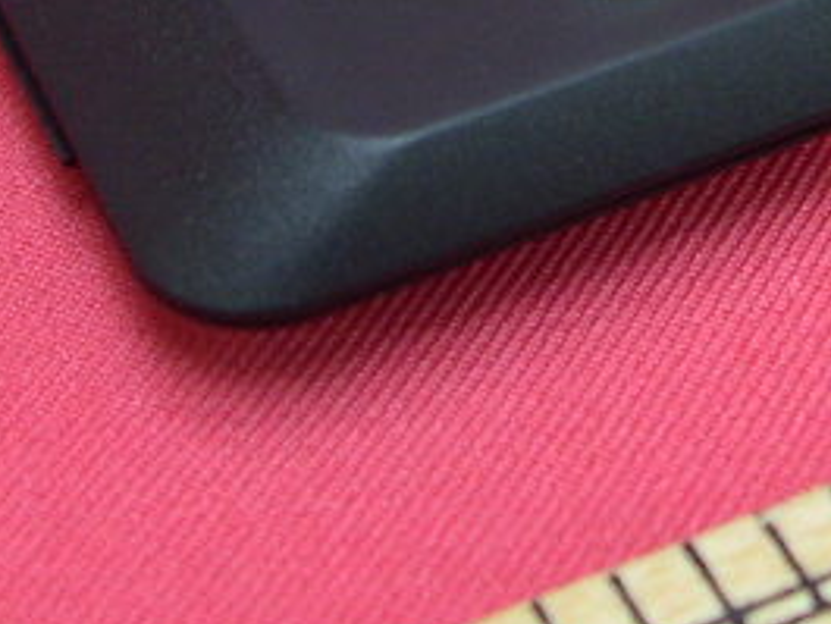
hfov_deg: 13.3
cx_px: 734
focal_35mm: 147
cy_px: -235
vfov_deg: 9.9
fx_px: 3531
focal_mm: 8
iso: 100
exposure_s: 1/9.5
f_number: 2.8
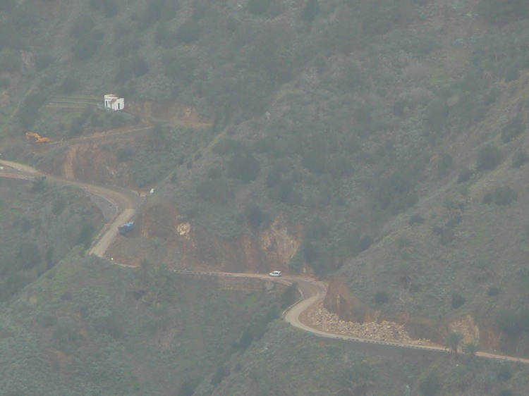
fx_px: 11427
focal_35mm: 748
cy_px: 198
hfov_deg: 2.7
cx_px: 264
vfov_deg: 2.0
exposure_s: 1/125
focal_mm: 88.8
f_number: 4
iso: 100
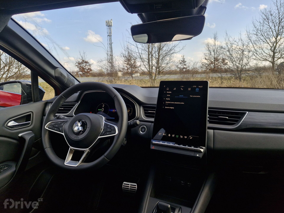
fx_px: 189
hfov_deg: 73.9
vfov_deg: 58.9
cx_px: 142
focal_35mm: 23
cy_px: 106
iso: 50
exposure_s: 1/369
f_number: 1.8
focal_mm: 5.54
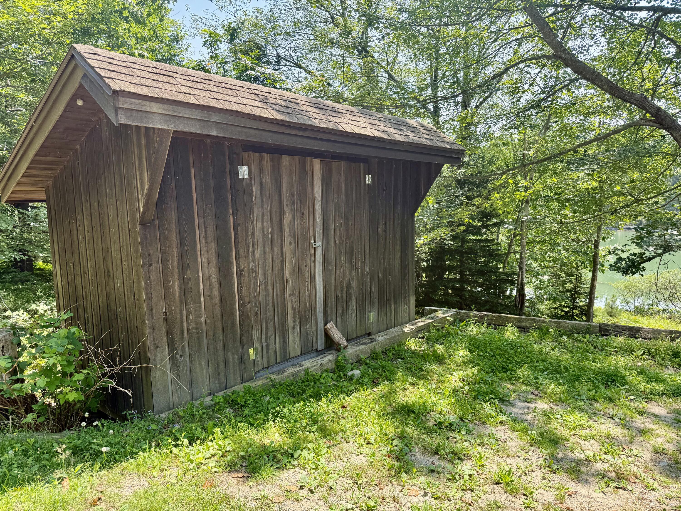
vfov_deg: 56.8
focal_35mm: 24
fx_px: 472
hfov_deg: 71.6
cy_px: 256
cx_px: 340
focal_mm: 6.76
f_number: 1.78
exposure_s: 1/822
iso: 100
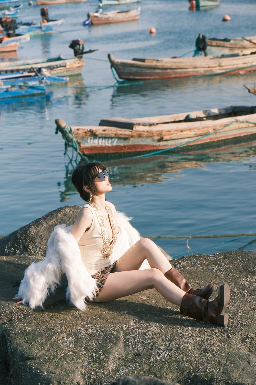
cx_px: 128
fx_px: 1045
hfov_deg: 14.0
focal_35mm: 98
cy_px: 192
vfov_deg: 20.8
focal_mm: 65.4
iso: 640
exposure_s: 1/3200
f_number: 5
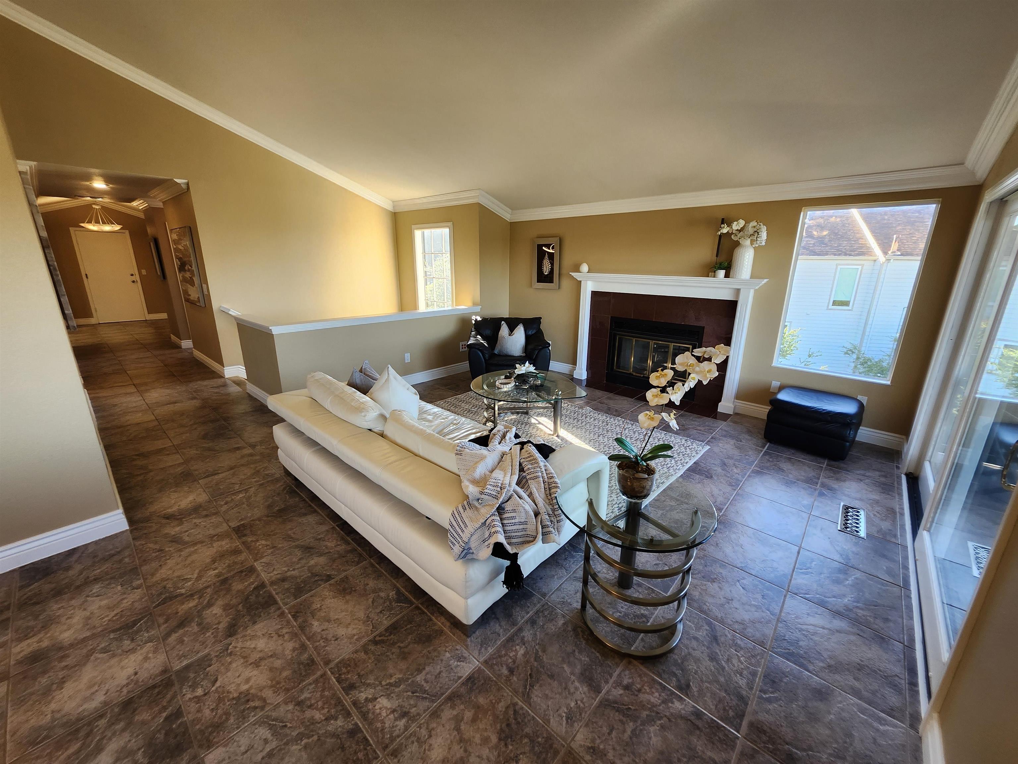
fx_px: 382
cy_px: 382
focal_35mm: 13
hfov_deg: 106.2
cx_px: 509
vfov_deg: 89.9
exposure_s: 1/60
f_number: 2.2
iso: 64
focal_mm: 1.74
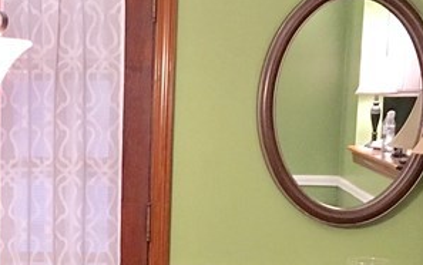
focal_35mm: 106
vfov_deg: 12.0
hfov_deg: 19.2
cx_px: 33
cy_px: 333
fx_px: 1223
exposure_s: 1/15
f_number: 2.2
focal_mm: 4.15
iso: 200
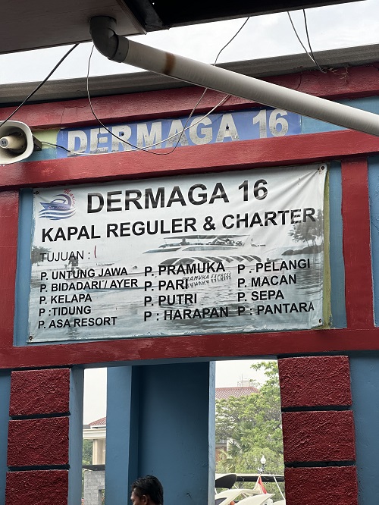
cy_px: 252
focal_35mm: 77
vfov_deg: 25.3
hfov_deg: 19.2
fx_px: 1123
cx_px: 190
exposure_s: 1/119
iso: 32
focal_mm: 9
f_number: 2.8
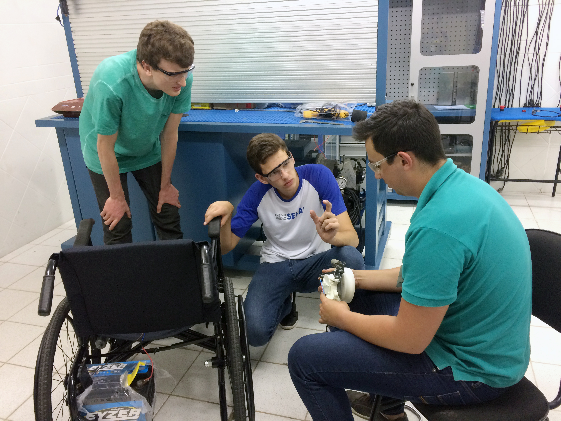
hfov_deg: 61.7
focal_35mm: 29
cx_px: 280
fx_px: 470
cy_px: 210
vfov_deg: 48.2
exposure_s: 1/30
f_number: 2.2
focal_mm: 4.15
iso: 125
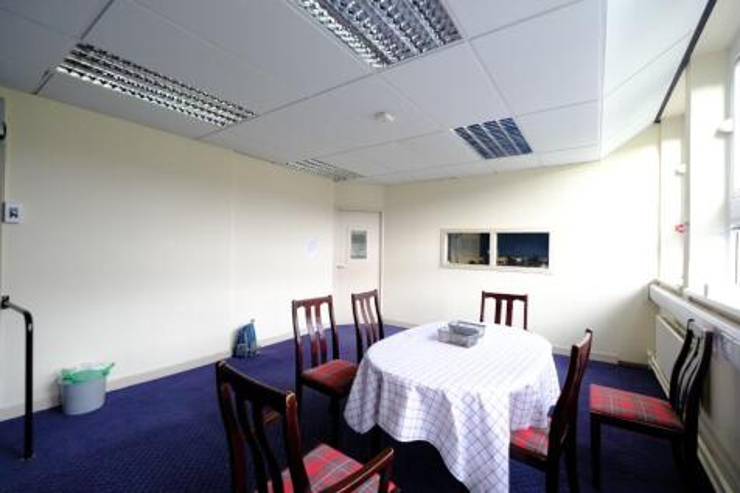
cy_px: 246
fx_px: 308
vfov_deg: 77.3
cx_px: 370
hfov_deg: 100.4
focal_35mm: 15
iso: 160
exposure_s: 1/26
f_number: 4
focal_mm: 10
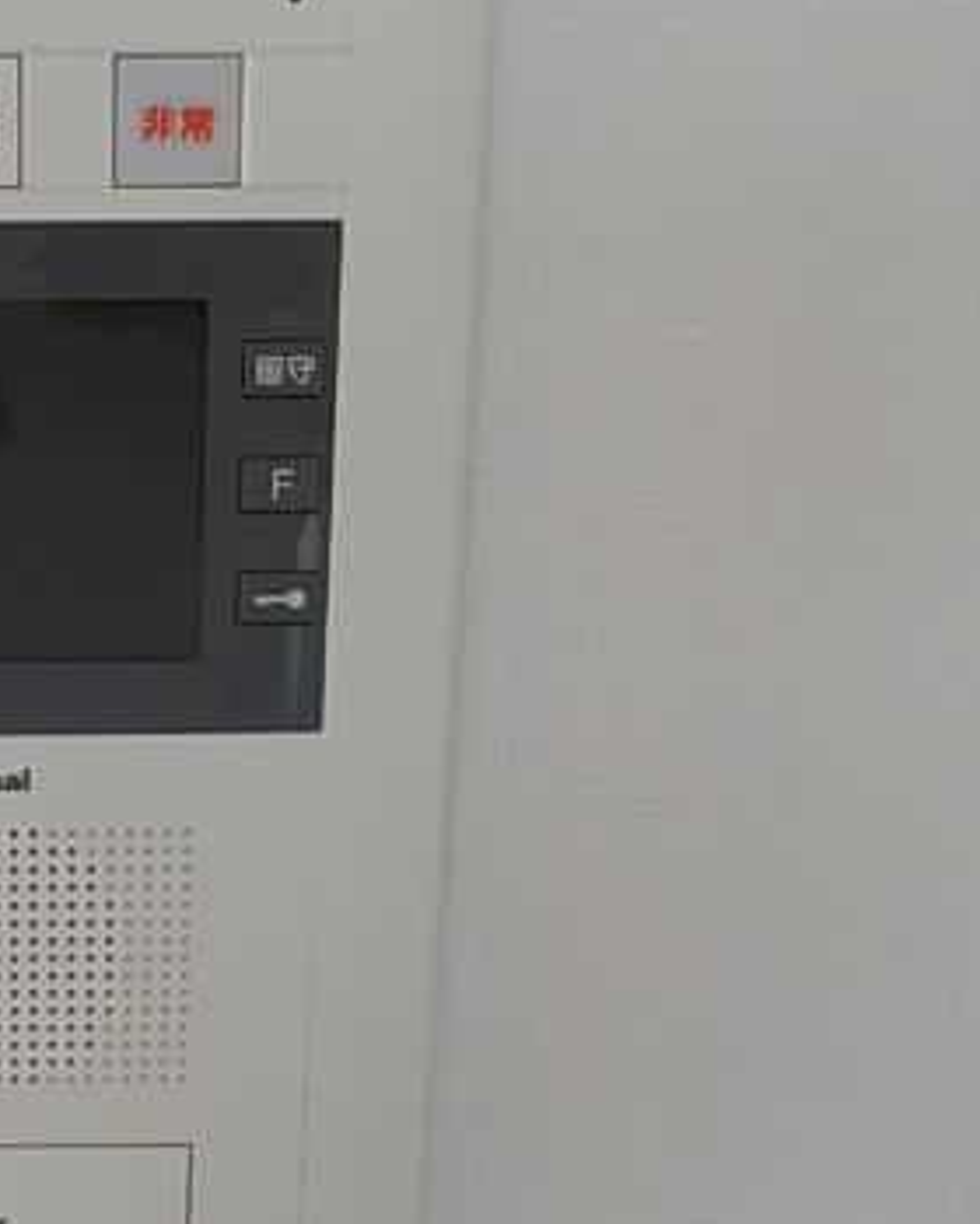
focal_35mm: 50
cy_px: 710
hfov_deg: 28.3
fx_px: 1813
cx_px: -10
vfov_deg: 37.2
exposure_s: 1/60
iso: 80
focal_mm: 4
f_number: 2.7
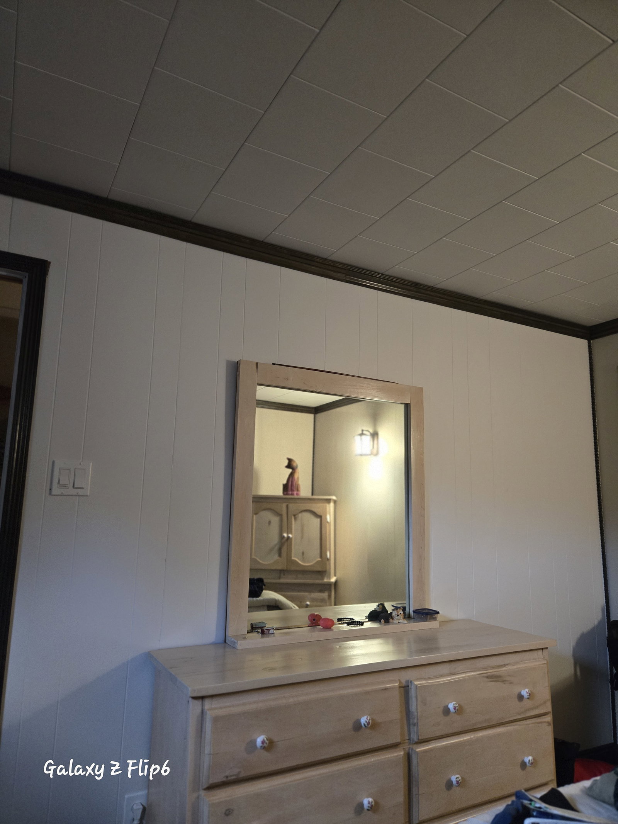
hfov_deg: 58.9
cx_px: 309
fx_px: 547
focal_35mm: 23
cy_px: 412
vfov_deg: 73.9
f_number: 1.8
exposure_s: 1/60
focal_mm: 5.4
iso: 1000
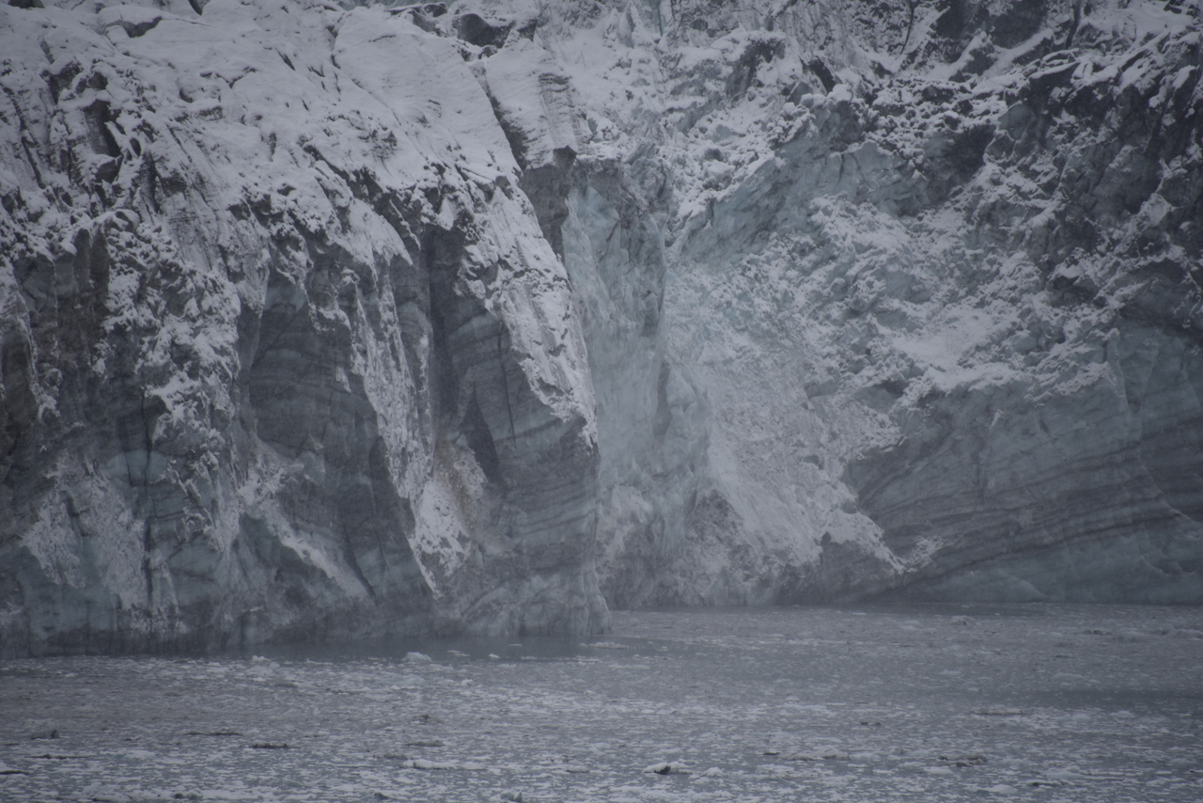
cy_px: 402
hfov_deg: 6.9
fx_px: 10027
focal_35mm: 300
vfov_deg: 4.6
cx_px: 602
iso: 280
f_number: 5.6
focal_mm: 300
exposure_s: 1/640
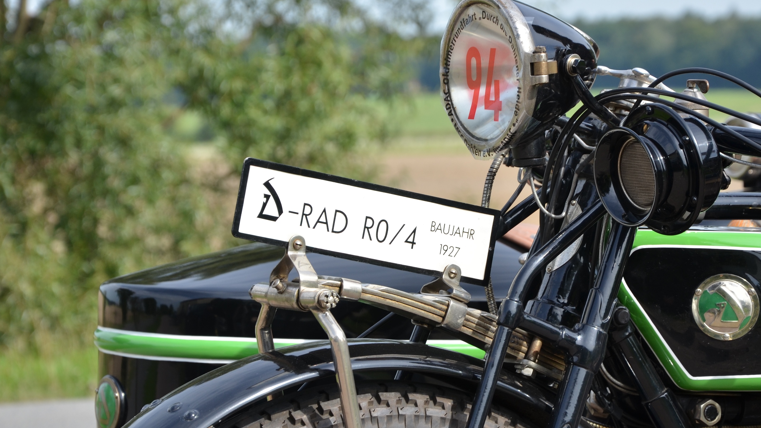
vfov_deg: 7.3
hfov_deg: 13.0
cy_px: 207
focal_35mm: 166
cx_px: 423
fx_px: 3350
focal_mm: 92
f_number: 8
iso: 160
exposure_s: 1/250
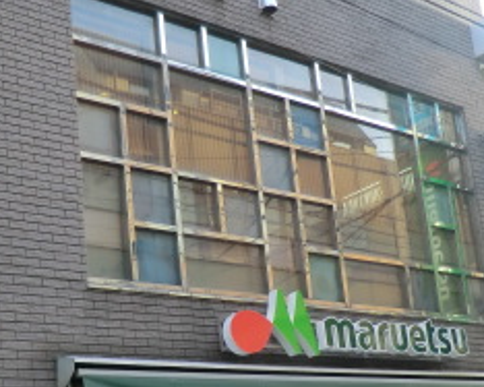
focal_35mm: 64
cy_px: 329
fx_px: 916
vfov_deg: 23.4
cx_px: 302
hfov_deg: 29.5
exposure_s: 1/60
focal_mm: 4.3
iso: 80
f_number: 3.2
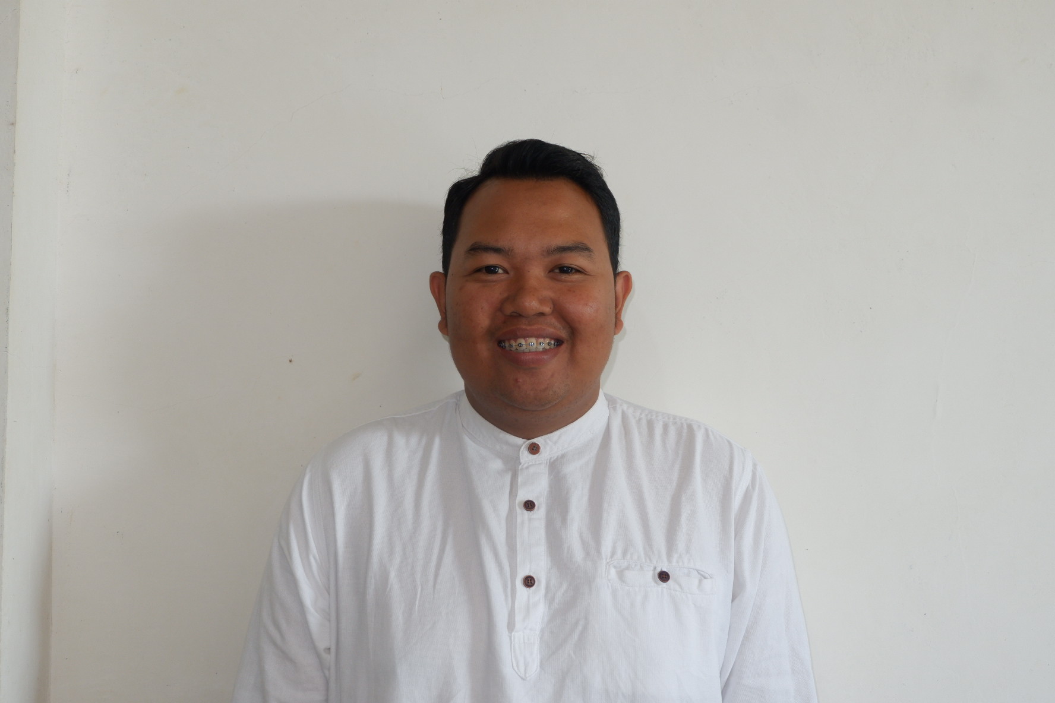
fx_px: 1231
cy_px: 352
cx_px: 528
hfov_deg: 46.4
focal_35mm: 42
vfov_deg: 31.9
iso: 640
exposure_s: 1/60
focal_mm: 28.2
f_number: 4.5
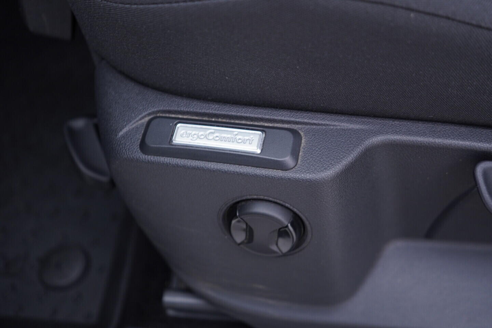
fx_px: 492
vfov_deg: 36.9
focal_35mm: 36
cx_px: 246
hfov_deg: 53.1
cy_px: 164
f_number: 2.8
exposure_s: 1/40
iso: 200
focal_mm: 24
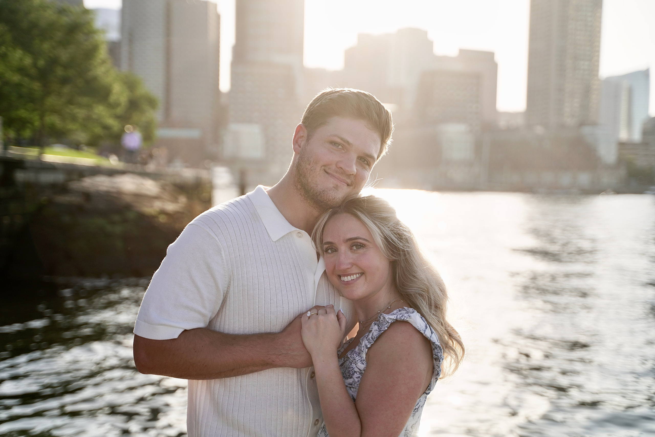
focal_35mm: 54
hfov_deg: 36.9
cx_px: 328
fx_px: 983
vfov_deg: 25.1
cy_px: 218
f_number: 2.8
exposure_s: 1/1250
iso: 100
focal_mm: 54
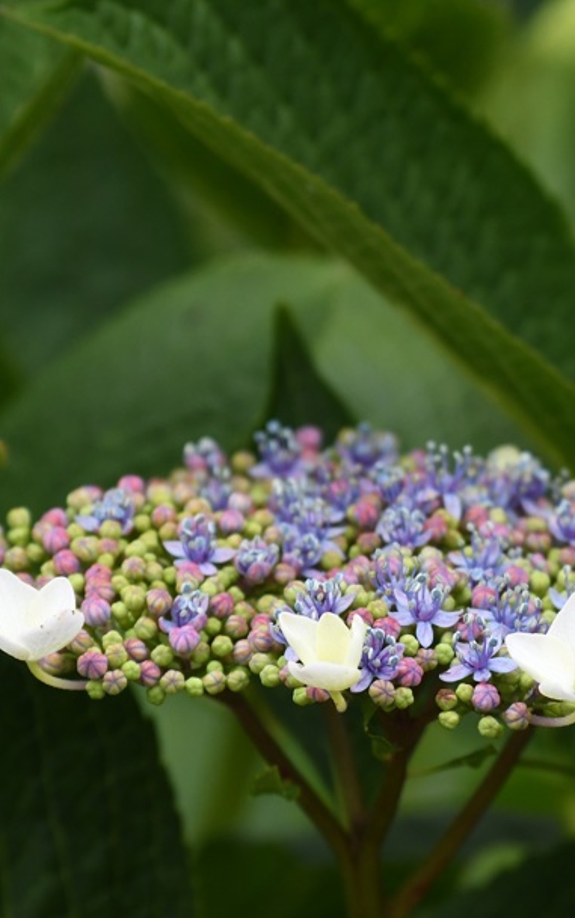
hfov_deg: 1.6
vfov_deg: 2.5
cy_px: 502
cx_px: 489
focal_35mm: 848
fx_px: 21247
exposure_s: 1/1000
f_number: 5.6
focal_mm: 330
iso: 800
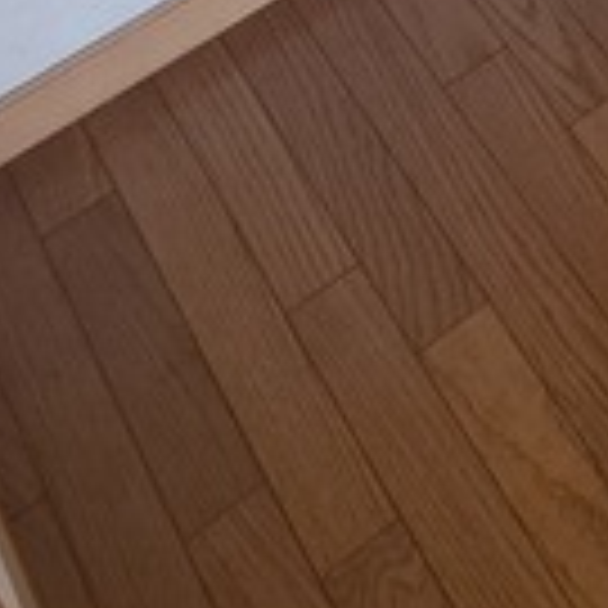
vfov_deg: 15.6
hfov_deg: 20.4
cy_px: -685
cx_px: 622
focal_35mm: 82
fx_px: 1629
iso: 64
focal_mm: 1.74
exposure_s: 1/50
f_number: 2.2
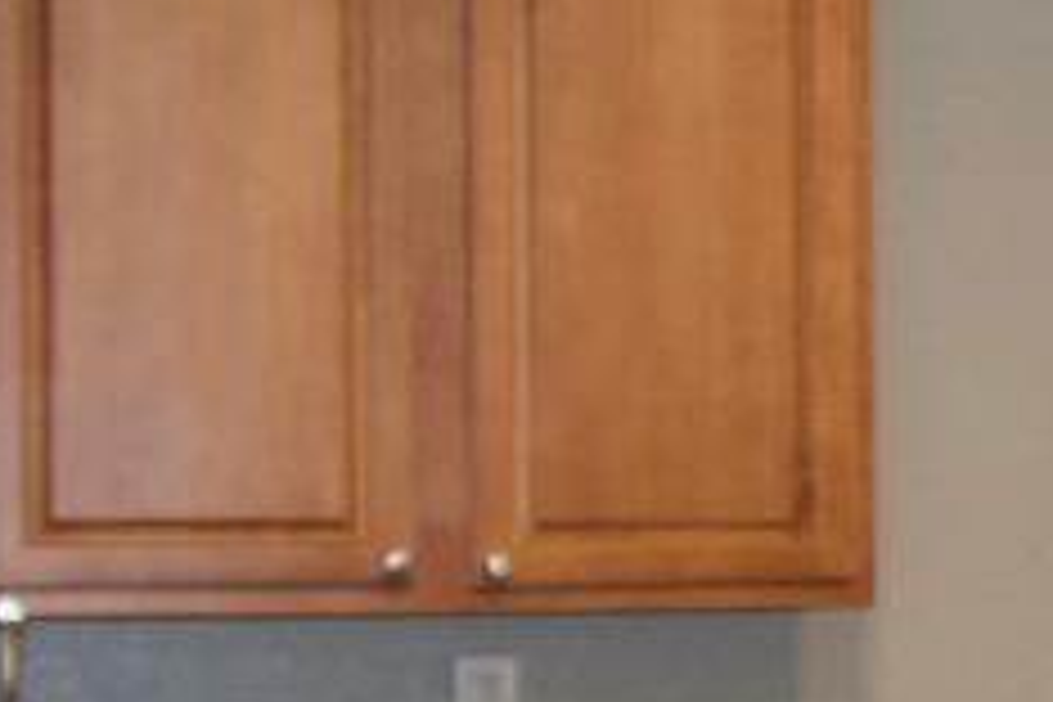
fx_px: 2808
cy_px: 518
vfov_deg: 14.2
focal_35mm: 96
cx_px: 1296
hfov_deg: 19.8
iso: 720
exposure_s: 1/60
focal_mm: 10
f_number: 3.5
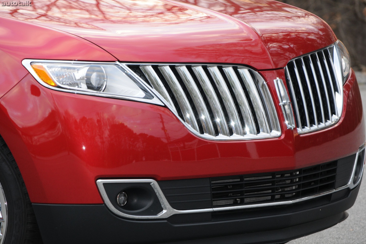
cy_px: 122
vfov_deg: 5.7
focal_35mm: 241
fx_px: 2450
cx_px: 182
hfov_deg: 8.5
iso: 500
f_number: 8
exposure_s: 1/60
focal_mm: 160
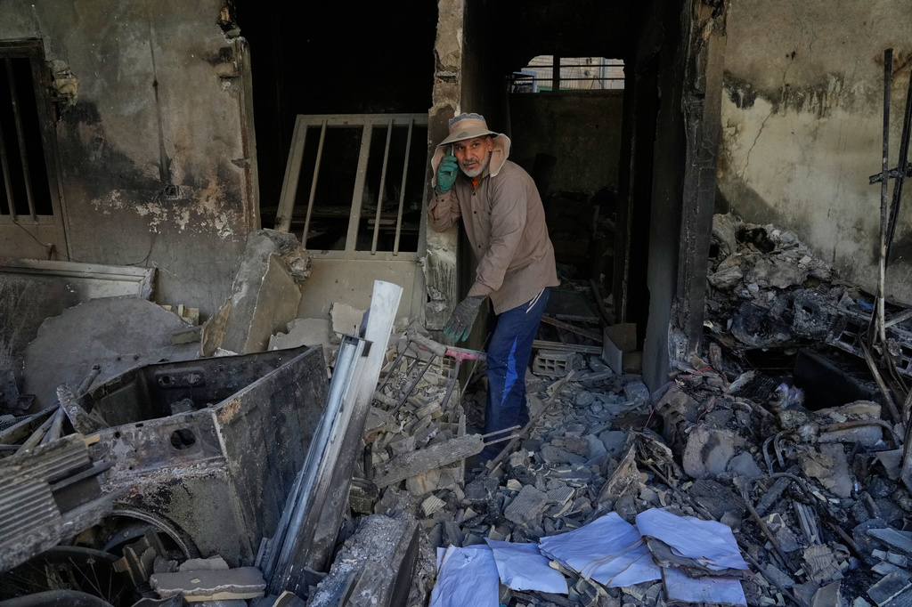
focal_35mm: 24
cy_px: 304
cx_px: 456
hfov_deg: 73.8
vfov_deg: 53.1
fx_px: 608
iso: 2000
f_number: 6.3
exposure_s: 1/640
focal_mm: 24
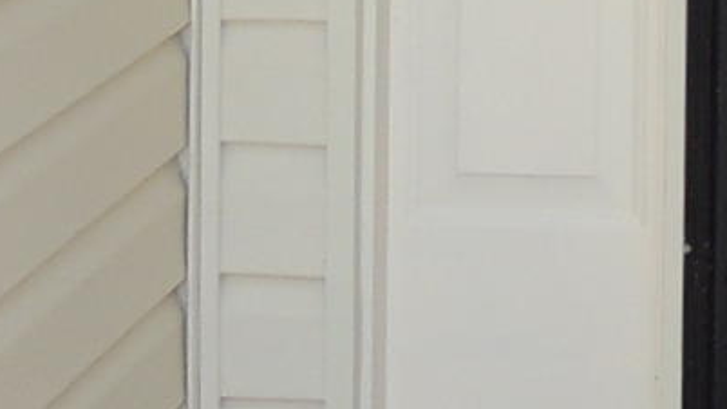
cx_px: 1110
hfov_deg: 10.6
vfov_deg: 5.9
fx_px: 3759
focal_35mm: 195
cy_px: -709
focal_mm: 4.3
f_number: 3
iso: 100
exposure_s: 1/250
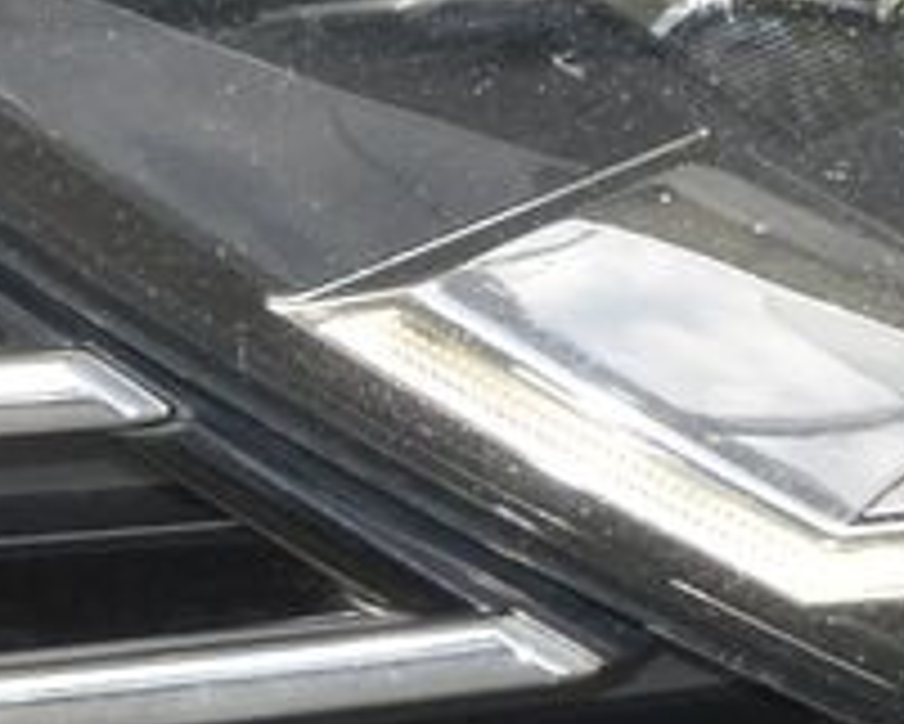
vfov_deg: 12.0
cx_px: 1871
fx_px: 3453
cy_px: 299
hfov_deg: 12.8
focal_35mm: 129
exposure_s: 1/250
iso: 160
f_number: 6.3
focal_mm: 10
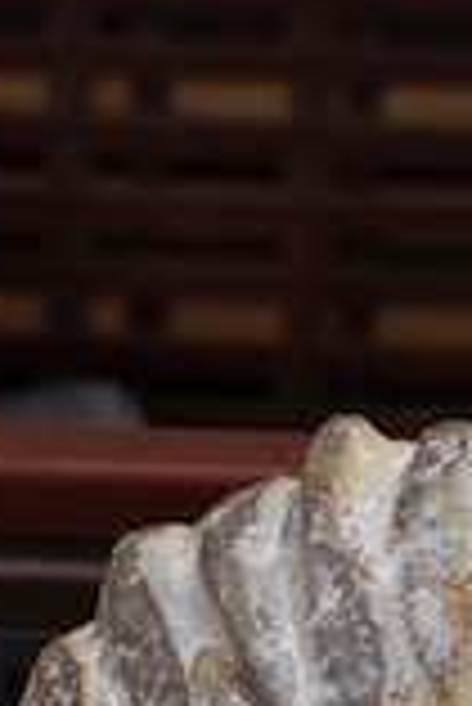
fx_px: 5062
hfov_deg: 5.3
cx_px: 130
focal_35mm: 258
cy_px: 1817
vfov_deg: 7.4
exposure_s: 1/125
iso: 1250
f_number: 5
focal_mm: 30
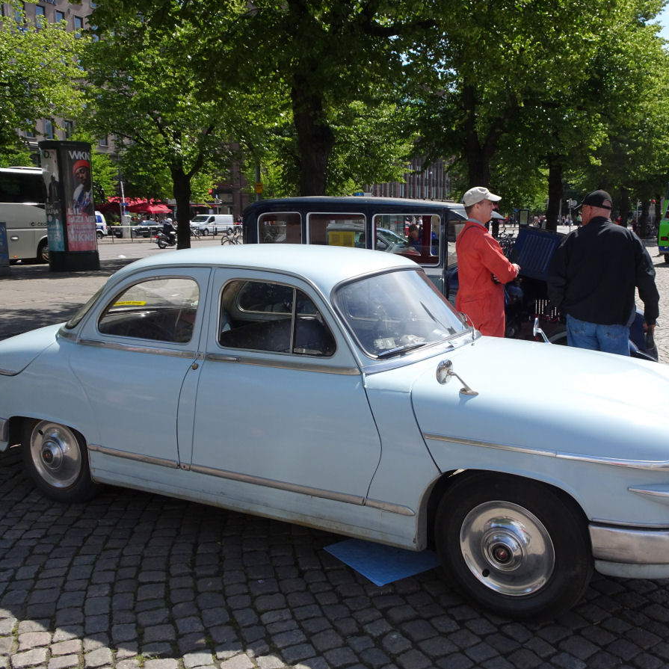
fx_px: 700
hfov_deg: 51.0
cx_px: 377
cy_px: 335
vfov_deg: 51.1
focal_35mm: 32
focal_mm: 4.6
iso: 80
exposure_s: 1/640
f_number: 3.5
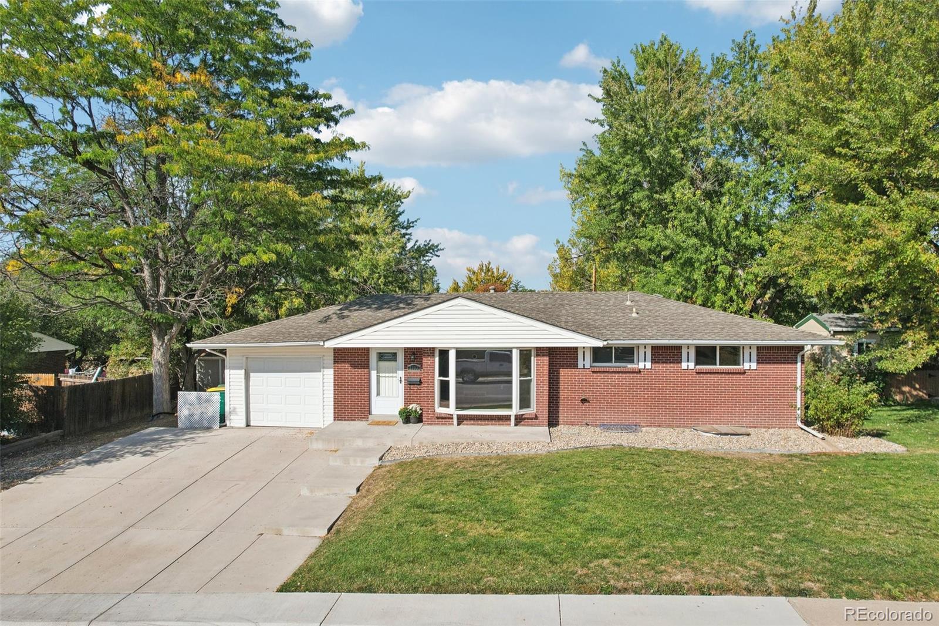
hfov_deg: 78.6
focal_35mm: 22
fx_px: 574
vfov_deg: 57.2
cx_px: 470
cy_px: 313
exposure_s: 1/500
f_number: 2.8
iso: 100
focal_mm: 8.4
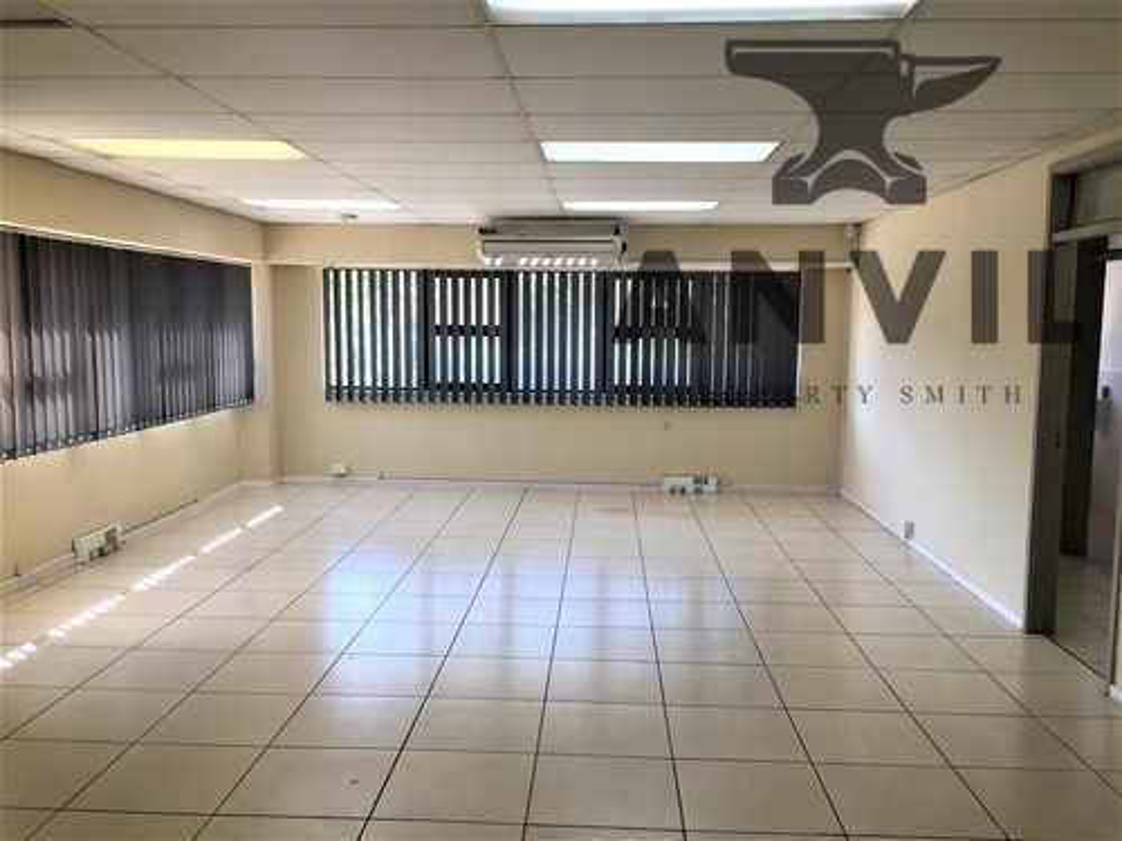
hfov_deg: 61.7
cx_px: 561
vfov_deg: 48.2
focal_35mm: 29
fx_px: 940
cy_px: 420
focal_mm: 4.15
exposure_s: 1/100
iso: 40
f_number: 2.2
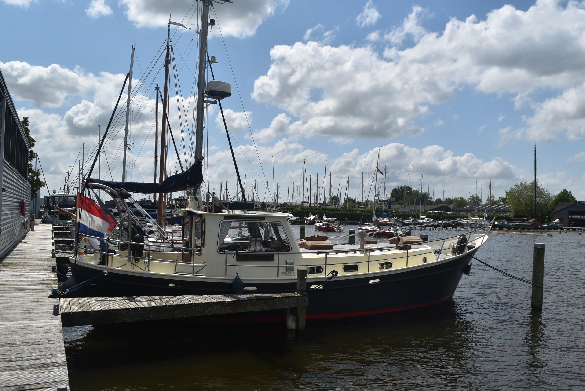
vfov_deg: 43.7
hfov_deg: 61.9
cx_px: 292
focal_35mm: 30
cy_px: 196
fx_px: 488
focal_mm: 20
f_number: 11
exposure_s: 1/500
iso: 200
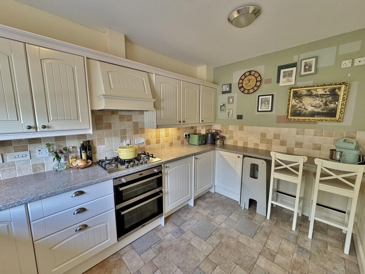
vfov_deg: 85.7
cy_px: 137
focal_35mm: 14
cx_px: 182
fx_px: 148
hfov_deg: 102.1
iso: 250
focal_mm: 2.22
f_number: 2.2
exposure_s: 1/50
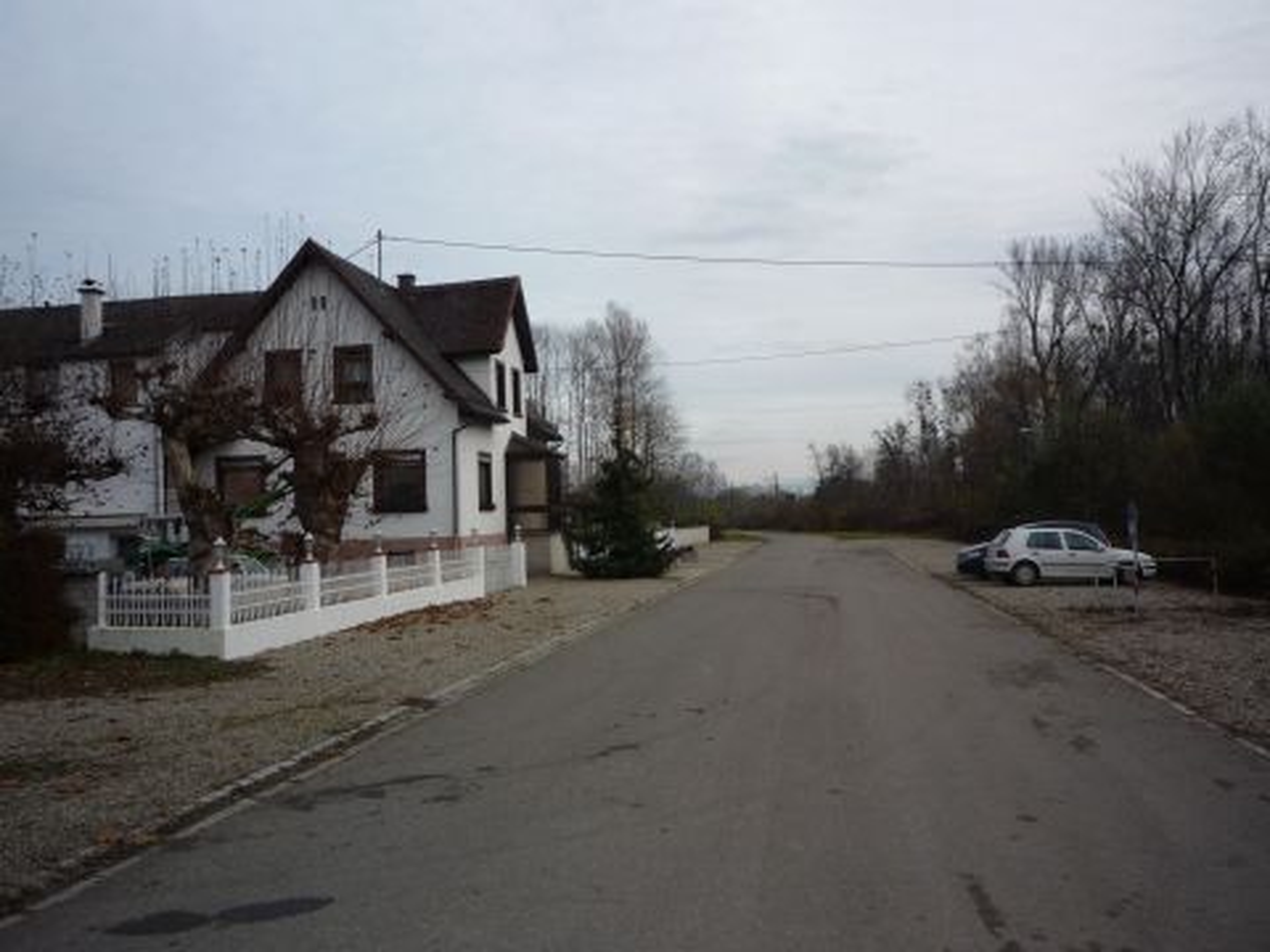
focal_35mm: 32
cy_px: 476
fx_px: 1174
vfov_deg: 44.2
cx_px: 635
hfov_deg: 56.8
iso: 100
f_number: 4.5
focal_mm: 5.2
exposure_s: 1/400
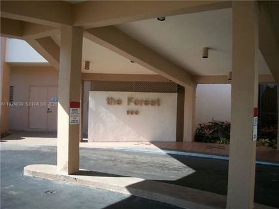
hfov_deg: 52.6
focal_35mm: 35
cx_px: 140
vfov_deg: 40.7
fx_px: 282
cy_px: 104
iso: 80
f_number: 3.1
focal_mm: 6.3
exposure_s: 1/320
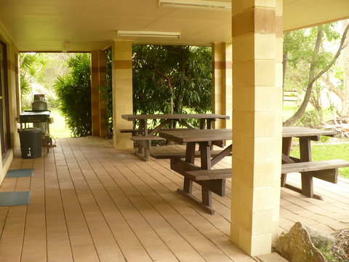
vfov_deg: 38.7
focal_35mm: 37
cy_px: 131
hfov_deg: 50.1
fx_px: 373
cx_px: 174
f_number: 2.8
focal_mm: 6.1
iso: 100
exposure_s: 1/40
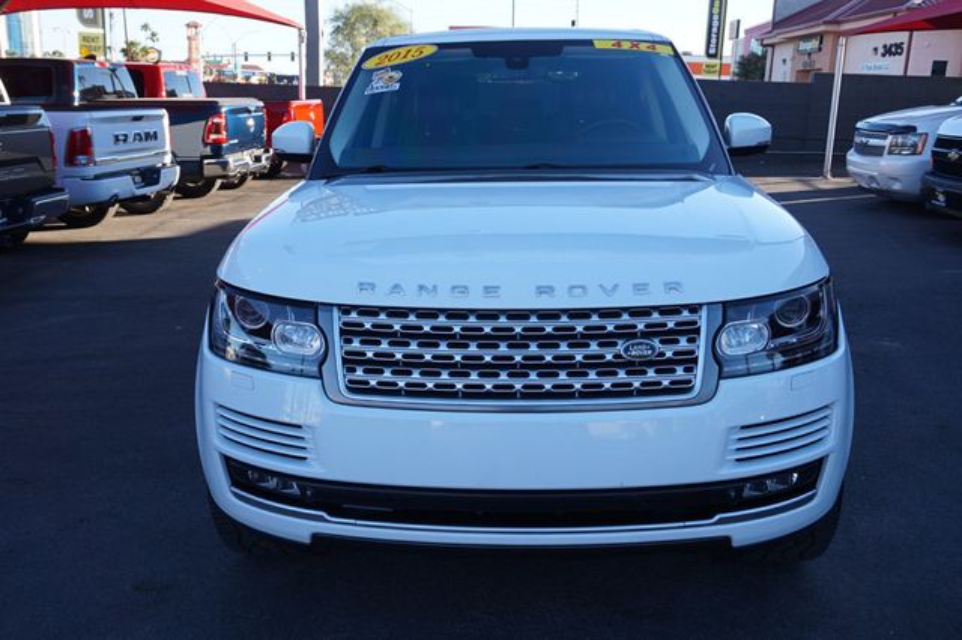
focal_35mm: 32
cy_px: 320
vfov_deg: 41.7
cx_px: 481
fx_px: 841
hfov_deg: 59.5
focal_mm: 21
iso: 100
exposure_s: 1/80
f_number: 6.3
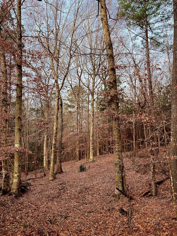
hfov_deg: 53.1
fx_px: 177
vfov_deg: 67.3
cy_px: 118
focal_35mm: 26
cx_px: 88
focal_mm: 5.96
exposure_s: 1/1117
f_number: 1.6
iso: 50
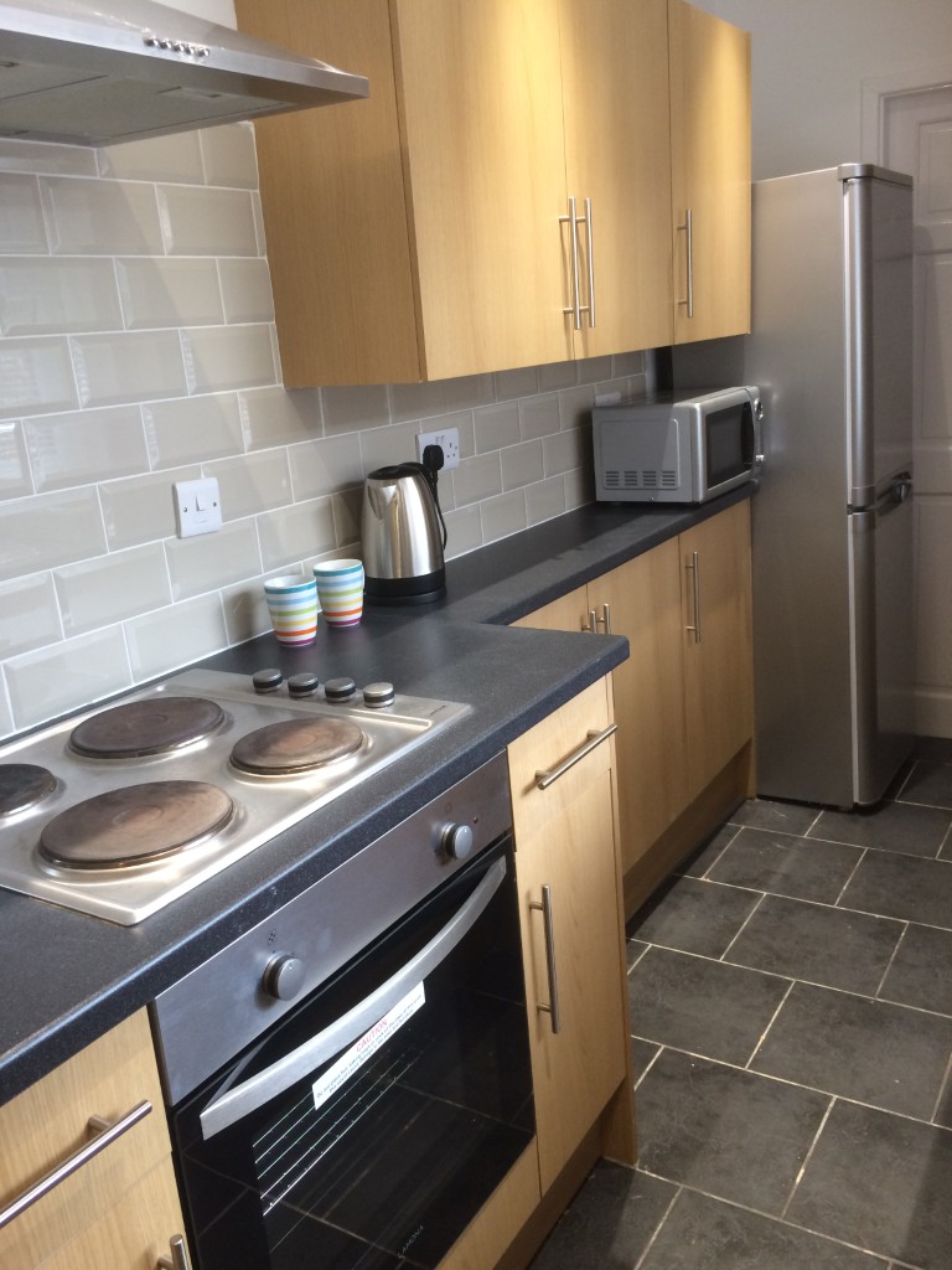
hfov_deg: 48.2
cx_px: 476
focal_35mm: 29
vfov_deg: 61.7
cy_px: 635
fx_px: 1063
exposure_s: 1/33
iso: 125
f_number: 2.2
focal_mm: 4.15
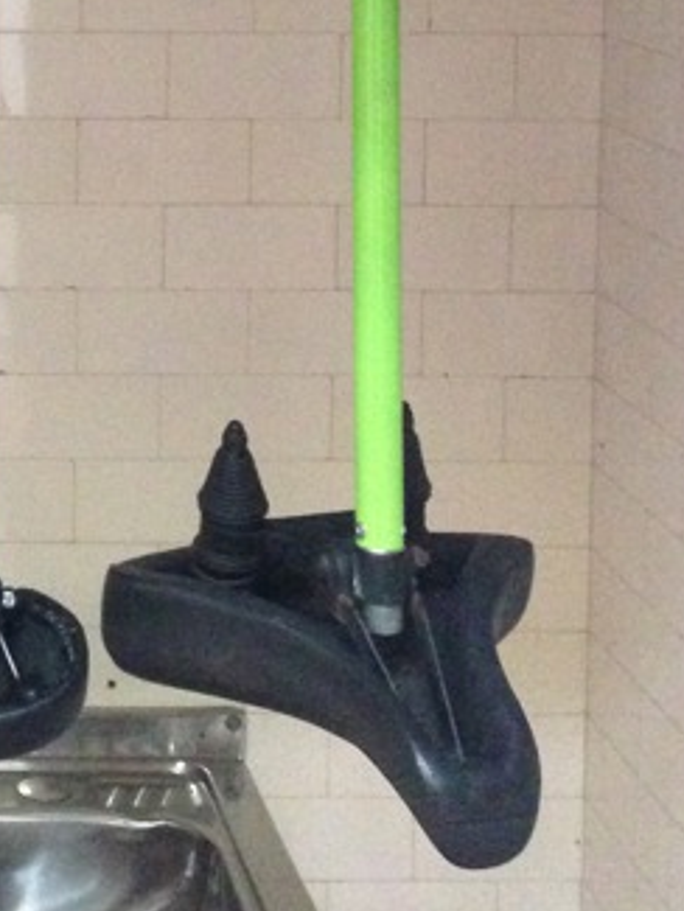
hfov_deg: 15.3
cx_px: -202
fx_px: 2422
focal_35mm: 92
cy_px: -60
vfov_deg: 20.4
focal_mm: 4.12
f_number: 2.4
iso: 500
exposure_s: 1/15
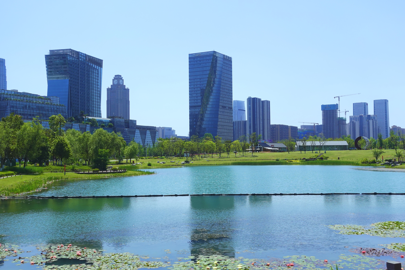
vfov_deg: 31.9
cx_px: 202
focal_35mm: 42
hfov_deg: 46.4
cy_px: 135
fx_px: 472
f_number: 4
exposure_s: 1/160
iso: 125
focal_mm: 16.08
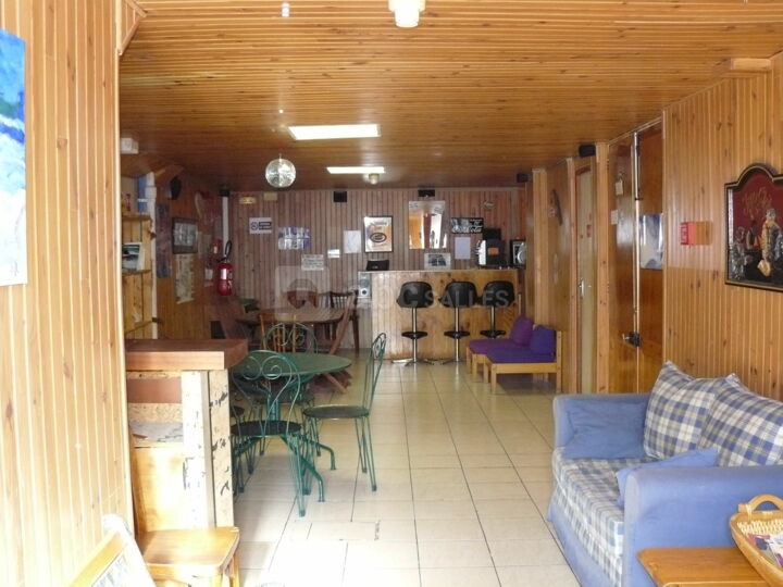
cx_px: 392
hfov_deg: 51.4
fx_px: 814
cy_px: 294
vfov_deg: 39.7
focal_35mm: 36
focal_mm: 6
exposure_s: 1/30
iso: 400
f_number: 4
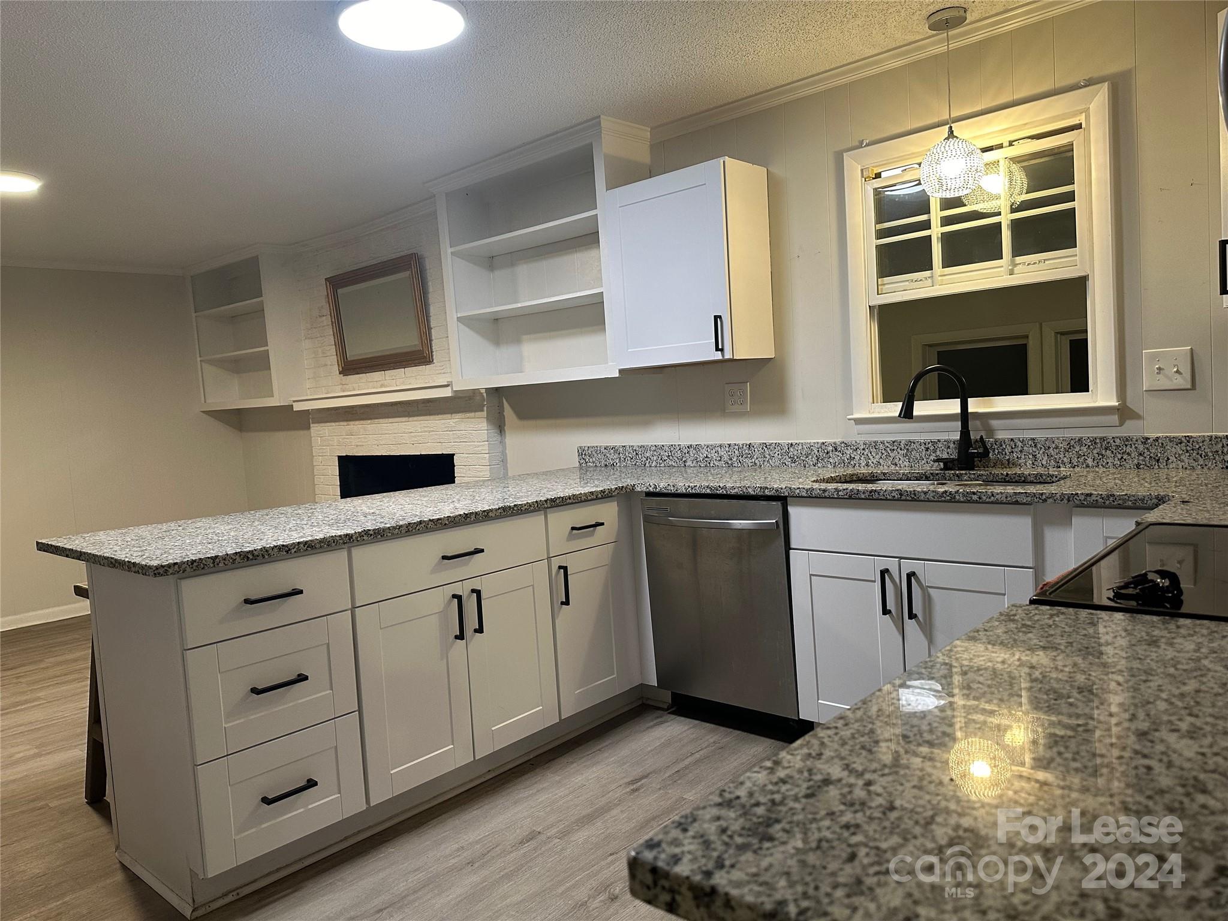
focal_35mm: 24
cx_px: 614
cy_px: 460
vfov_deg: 56.8
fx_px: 851
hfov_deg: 71.6
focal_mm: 6.86
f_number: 1.78
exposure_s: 1/60
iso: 200
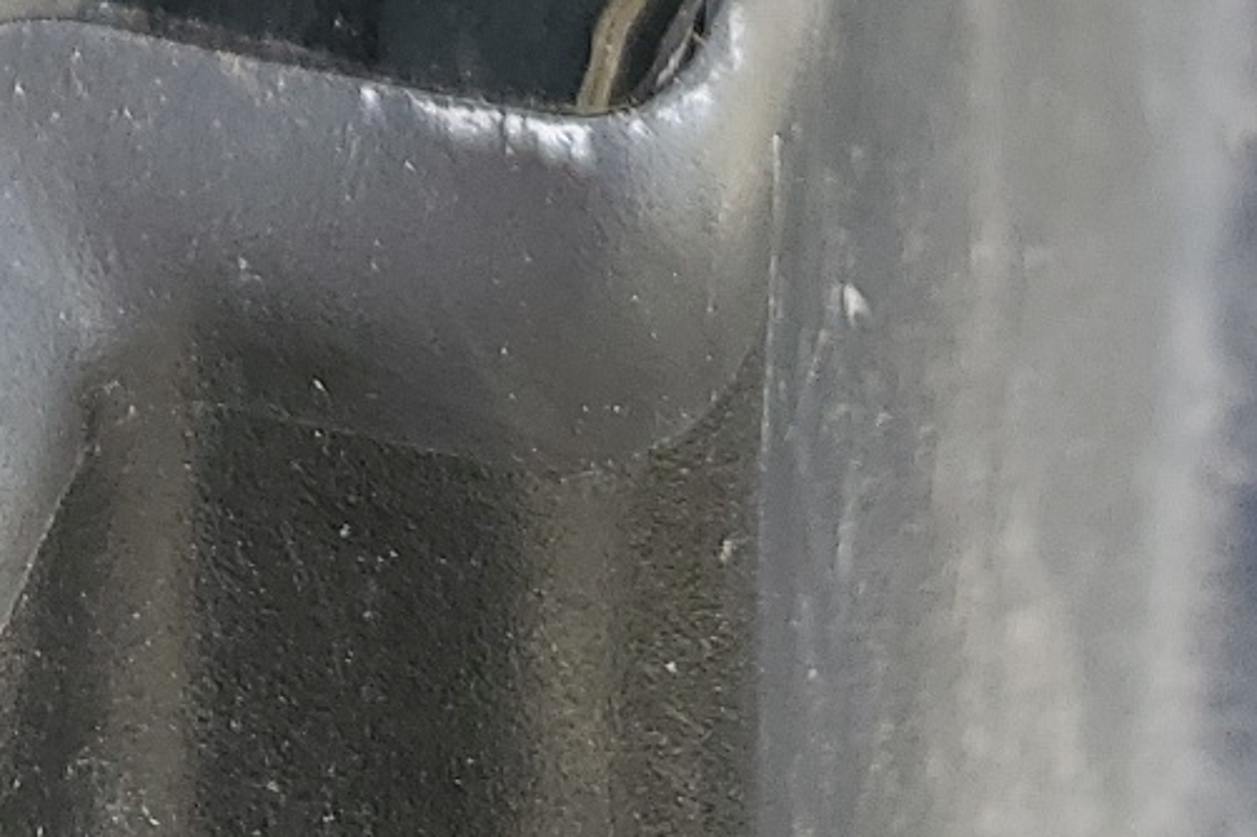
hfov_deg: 17.3
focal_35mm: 115
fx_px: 4013
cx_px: -40
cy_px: -1770
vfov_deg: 9.2
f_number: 1.5
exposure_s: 1/179
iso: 50
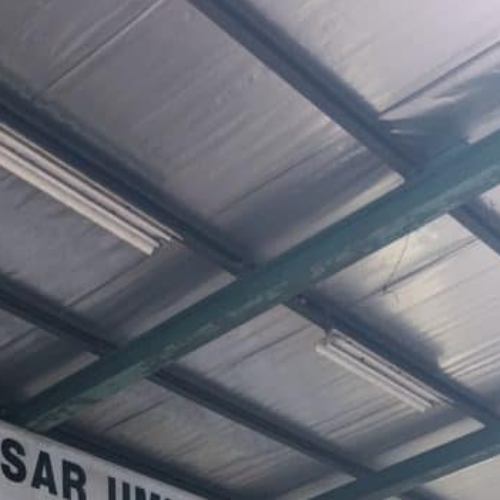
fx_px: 1275
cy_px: 759
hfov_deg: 21.8
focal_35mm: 78
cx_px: 71
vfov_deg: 19.3
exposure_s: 1/100
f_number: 2.2
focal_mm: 4.15
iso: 25
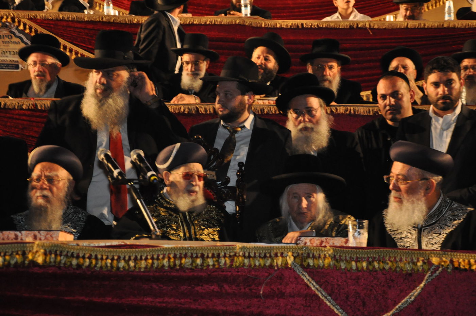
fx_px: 1030
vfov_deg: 17.4
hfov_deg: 26.0
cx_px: 238
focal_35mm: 78
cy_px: 158
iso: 2000
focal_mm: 52
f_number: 5.6
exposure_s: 1/60
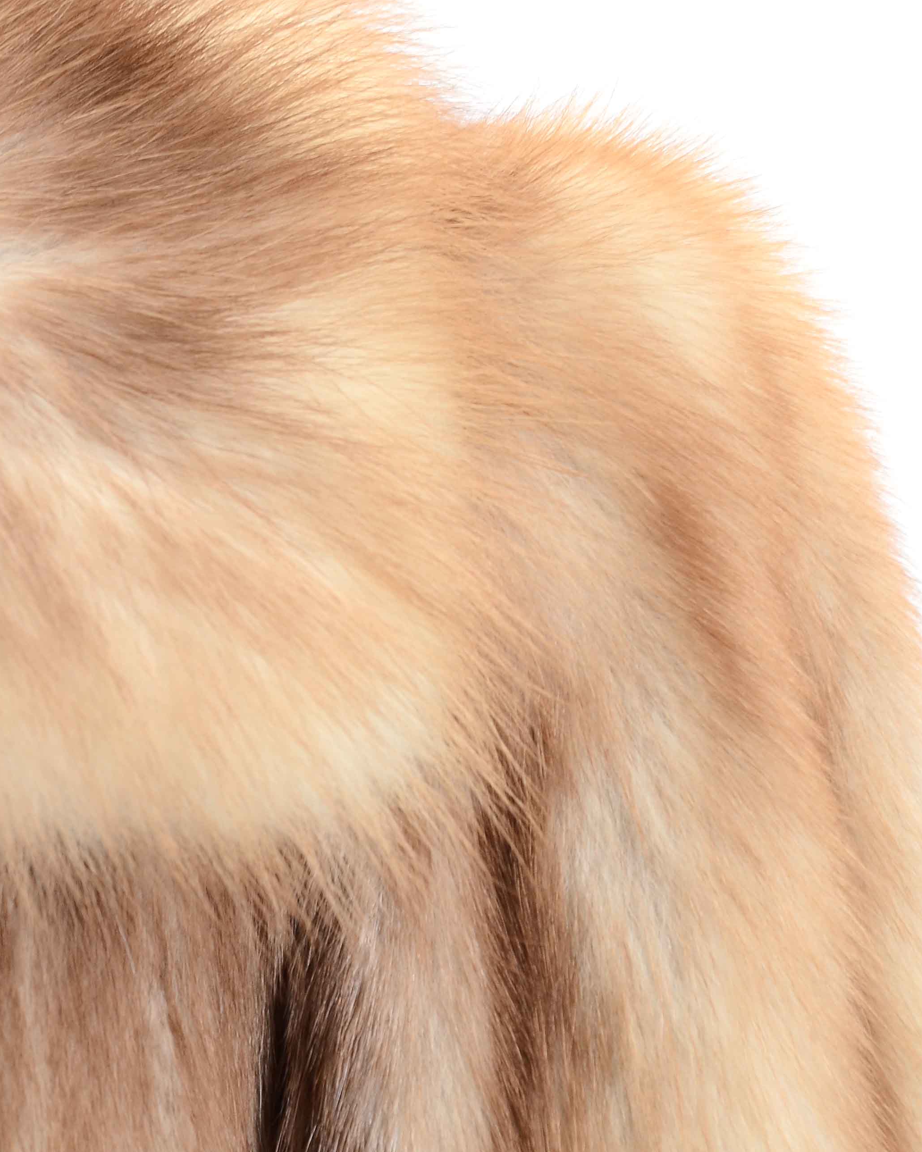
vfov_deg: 6.9
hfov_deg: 5.5
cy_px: 563
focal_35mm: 282
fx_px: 9616
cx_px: -32
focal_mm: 105
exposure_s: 1/60
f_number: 6.3
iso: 160
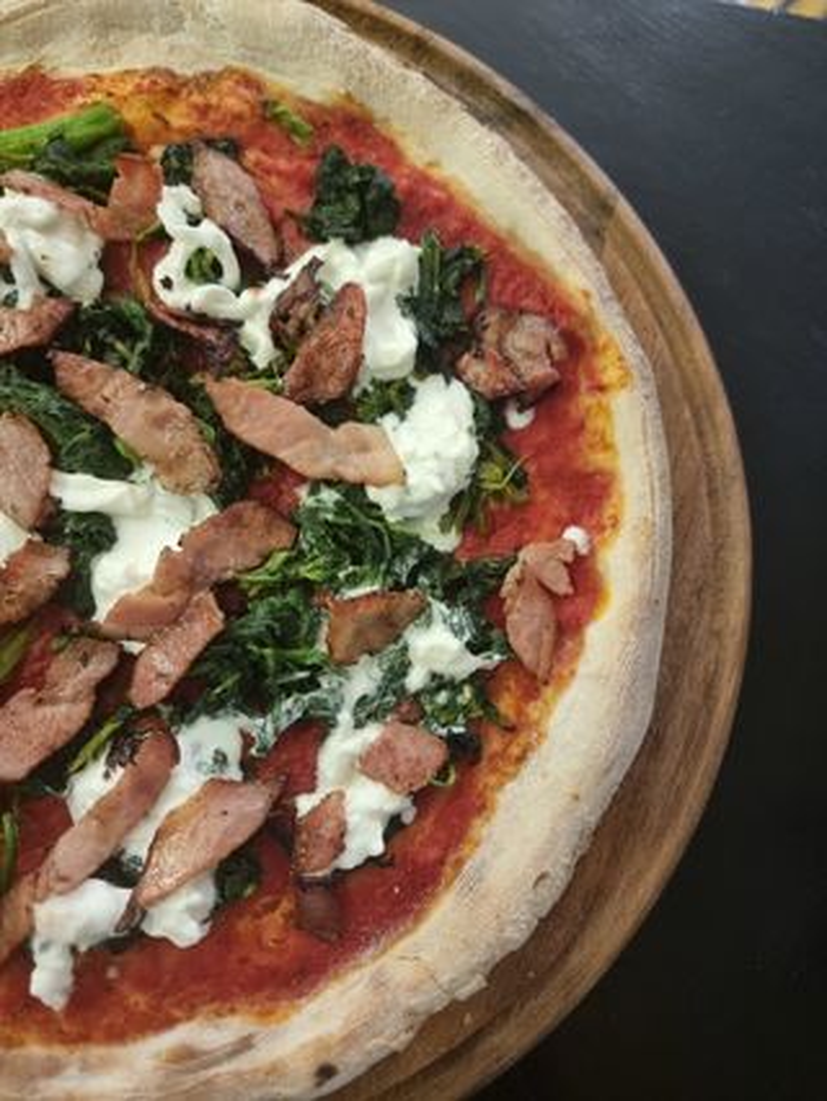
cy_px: 550
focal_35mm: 24
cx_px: 414
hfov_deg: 56.9
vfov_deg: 71.6
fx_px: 764
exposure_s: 1/50
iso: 800
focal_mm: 6.7
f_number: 1.8
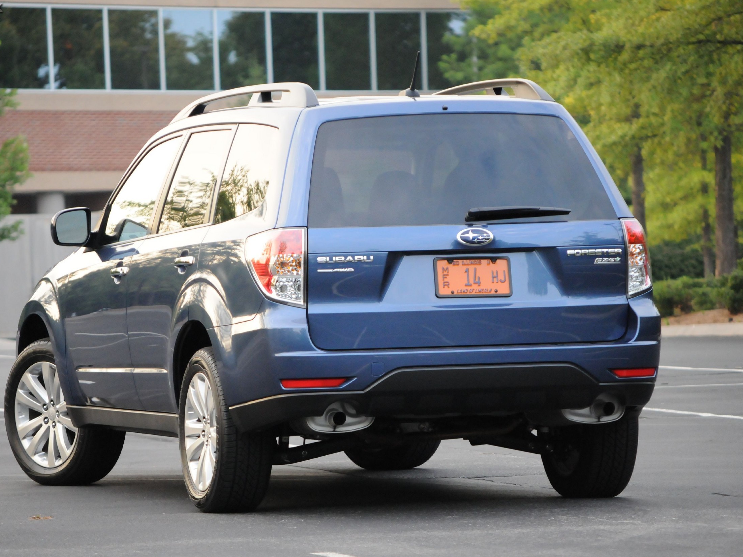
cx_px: 349
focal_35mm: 221
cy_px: 278
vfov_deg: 6.7
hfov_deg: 9.0
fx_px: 4734
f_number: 5.6
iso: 2000
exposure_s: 1/320
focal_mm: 135
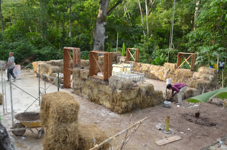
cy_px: 75
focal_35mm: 33
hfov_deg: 57.3
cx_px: 114
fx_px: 208
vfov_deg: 39.8
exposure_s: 1/80
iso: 160
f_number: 3.8
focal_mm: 22
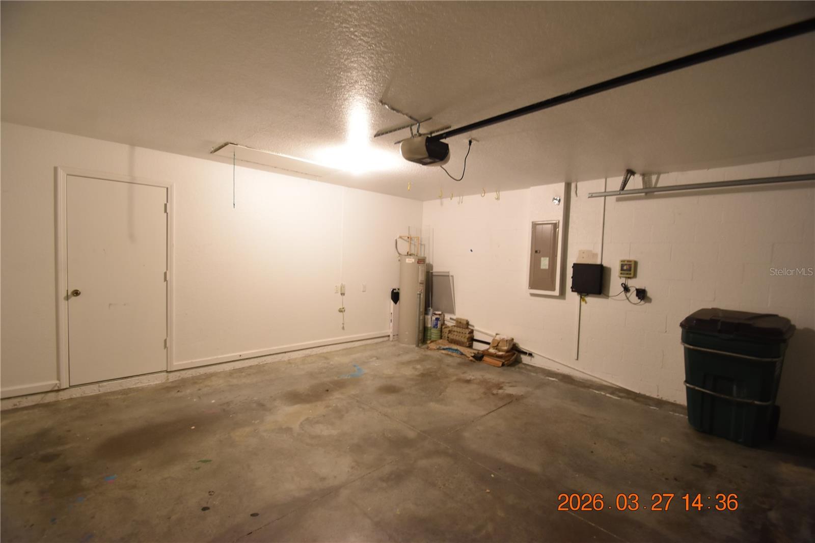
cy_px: 272
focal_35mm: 15
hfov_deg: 100.4
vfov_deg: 77.3
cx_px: 408
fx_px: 339
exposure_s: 1/10
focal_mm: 10
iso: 800
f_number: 3.5
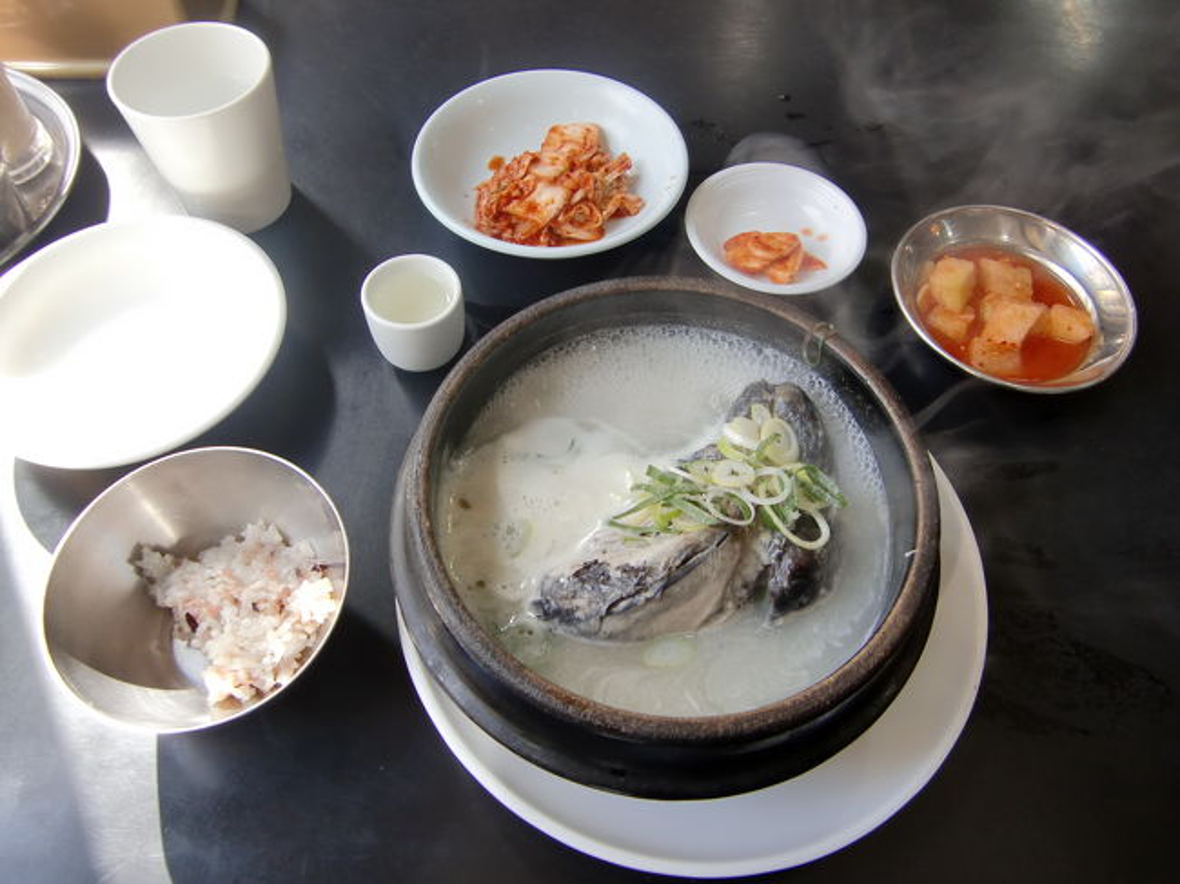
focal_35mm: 28
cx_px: 590
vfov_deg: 49.7
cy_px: 442
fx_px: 954
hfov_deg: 63.5
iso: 80
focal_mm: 4.9
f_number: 2.6
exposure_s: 1/60
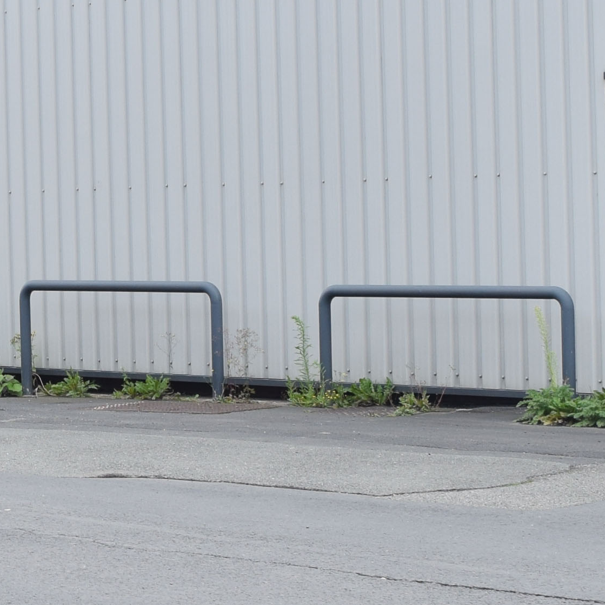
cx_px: -149
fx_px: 2432
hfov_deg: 13.7
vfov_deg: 14.2
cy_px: 202
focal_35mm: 123
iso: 200
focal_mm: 18
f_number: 5
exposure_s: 1/400
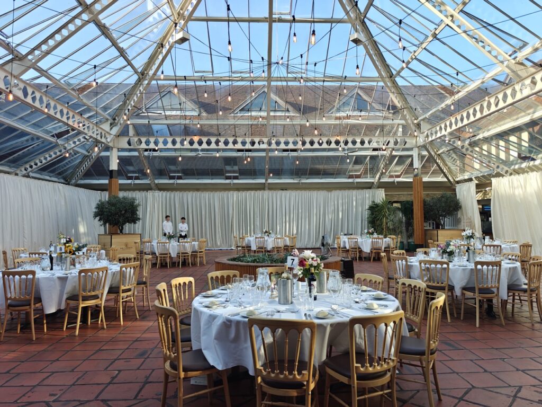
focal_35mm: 23
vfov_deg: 58.9
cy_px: 204
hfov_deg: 73.9
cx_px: 271
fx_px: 360
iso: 50
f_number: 1.6
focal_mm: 6.06
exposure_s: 1/141
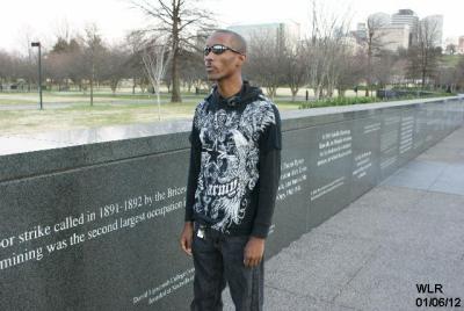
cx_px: 232
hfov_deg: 53.1
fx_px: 465
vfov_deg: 37.0
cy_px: 156
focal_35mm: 36
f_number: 4.5
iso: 400
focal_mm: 24
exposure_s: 1/13
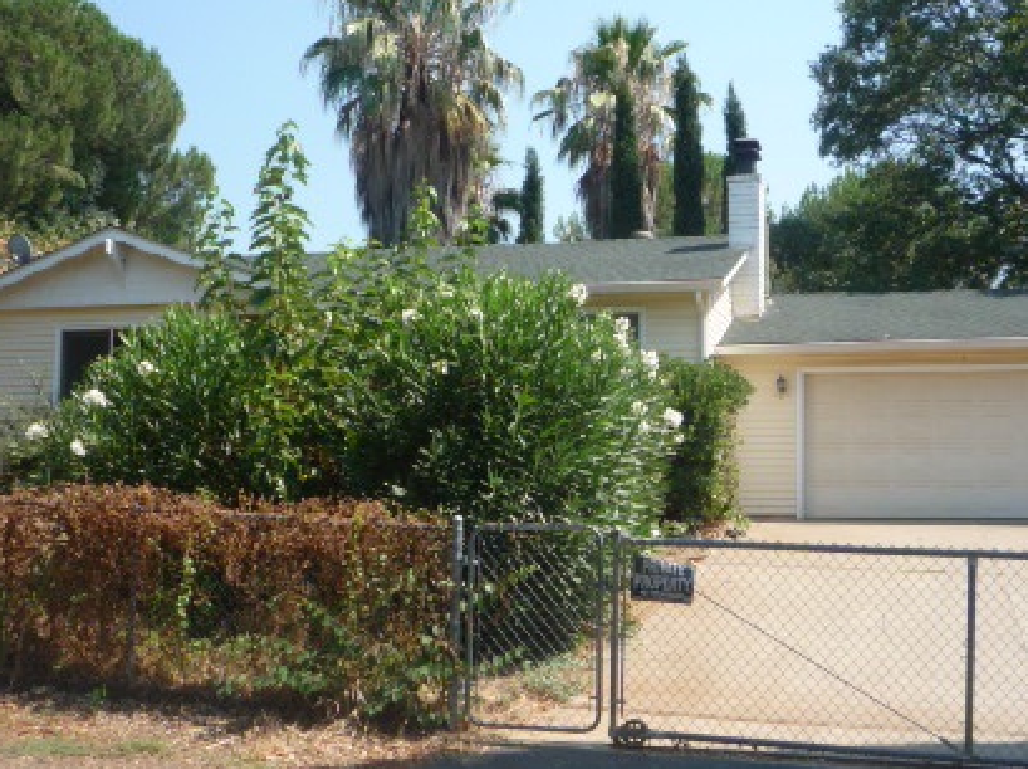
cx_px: 568
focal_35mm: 47
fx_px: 1395
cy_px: 420
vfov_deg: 30.8
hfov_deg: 40.4
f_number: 4
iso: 100
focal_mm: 5.2
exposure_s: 1/400
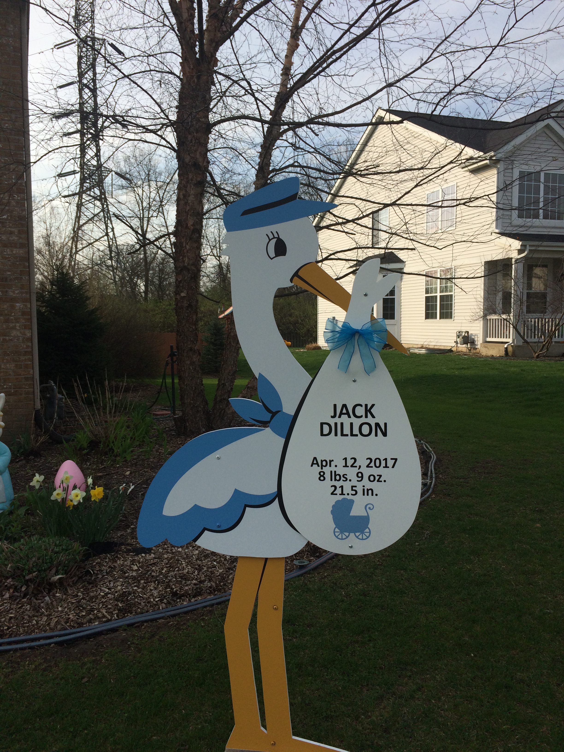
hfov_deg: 48.2
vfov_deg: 61.7
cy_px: 376
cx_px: 282
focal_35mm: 29
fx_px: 630
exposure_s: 1/2053
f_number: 2.2
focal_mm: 4.15
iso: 32
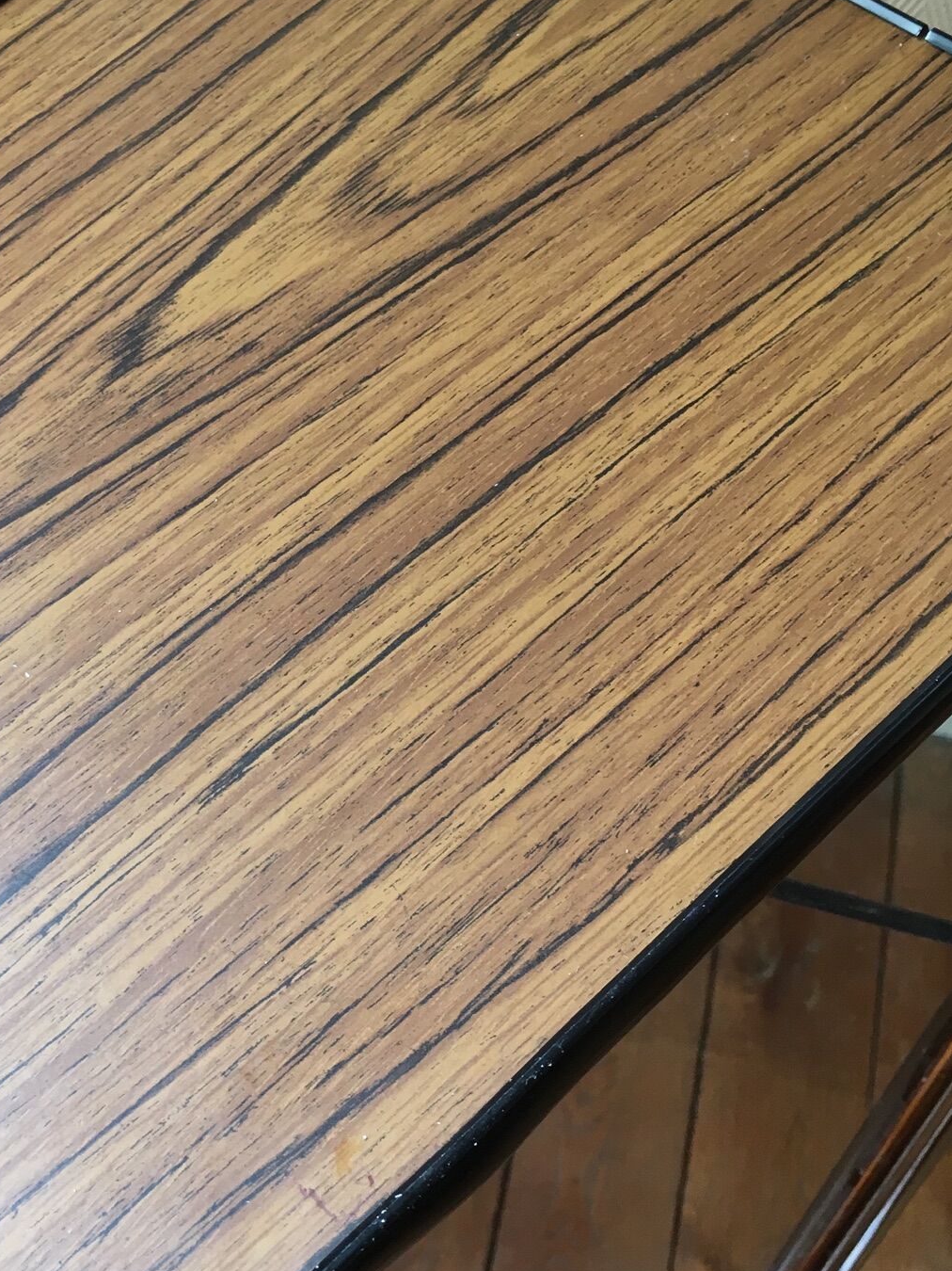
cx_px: 231
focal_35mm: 44
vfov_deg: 42.9
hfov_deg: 32.2
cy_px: 702
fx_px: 1614
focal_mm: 4.15
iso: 80
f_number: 2.2
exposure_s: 1/33
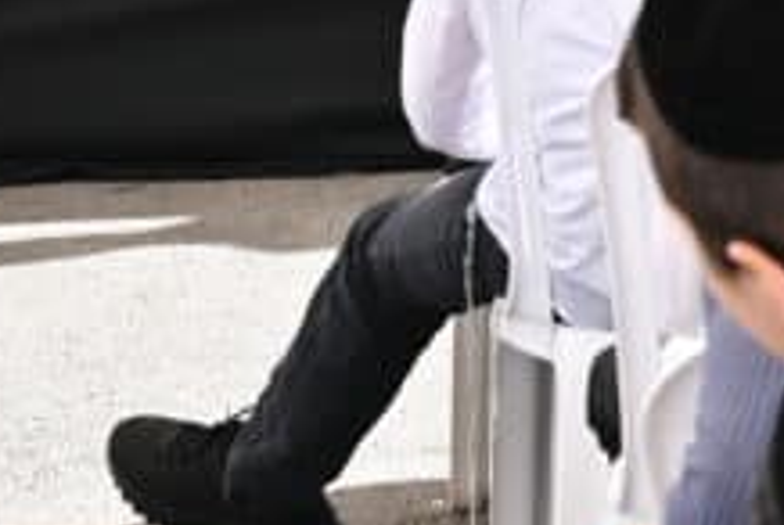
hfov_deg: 9.6
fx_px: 4601
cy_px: -516
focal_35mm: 211
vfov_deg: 6.4
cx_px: 982
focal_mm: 30
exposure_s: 1/200
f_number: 5
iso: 100
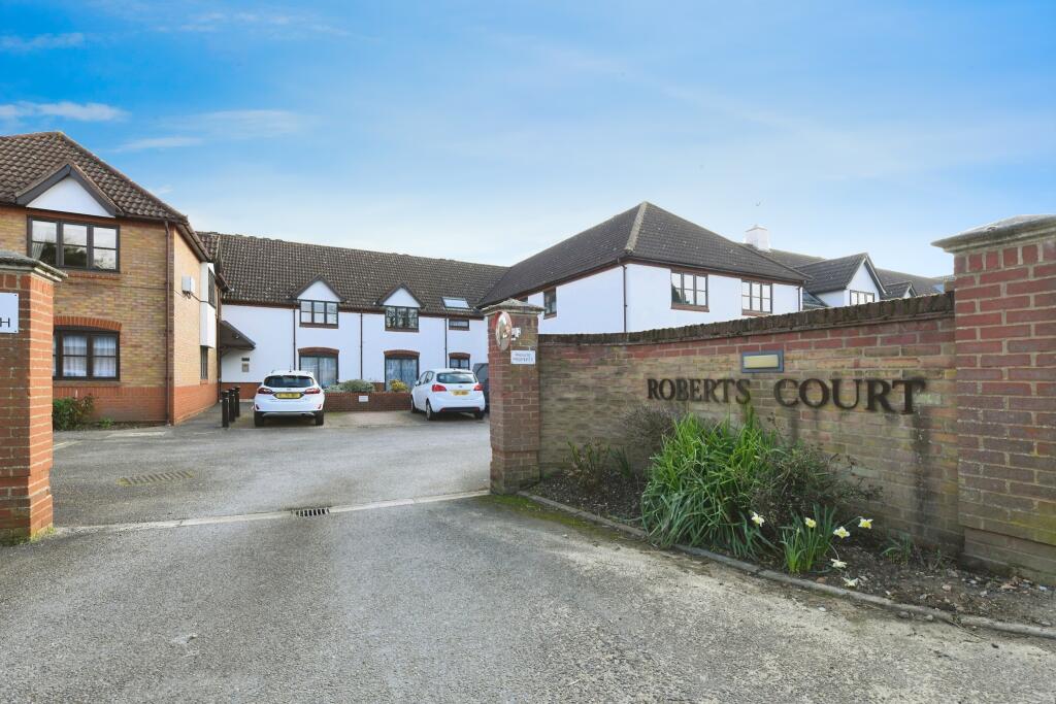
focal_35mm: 17
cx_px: 528
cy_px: 352
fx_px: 499
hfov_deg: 93.3
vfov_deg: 70.5
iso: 800
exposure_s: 1/500
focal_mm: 17
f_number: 9
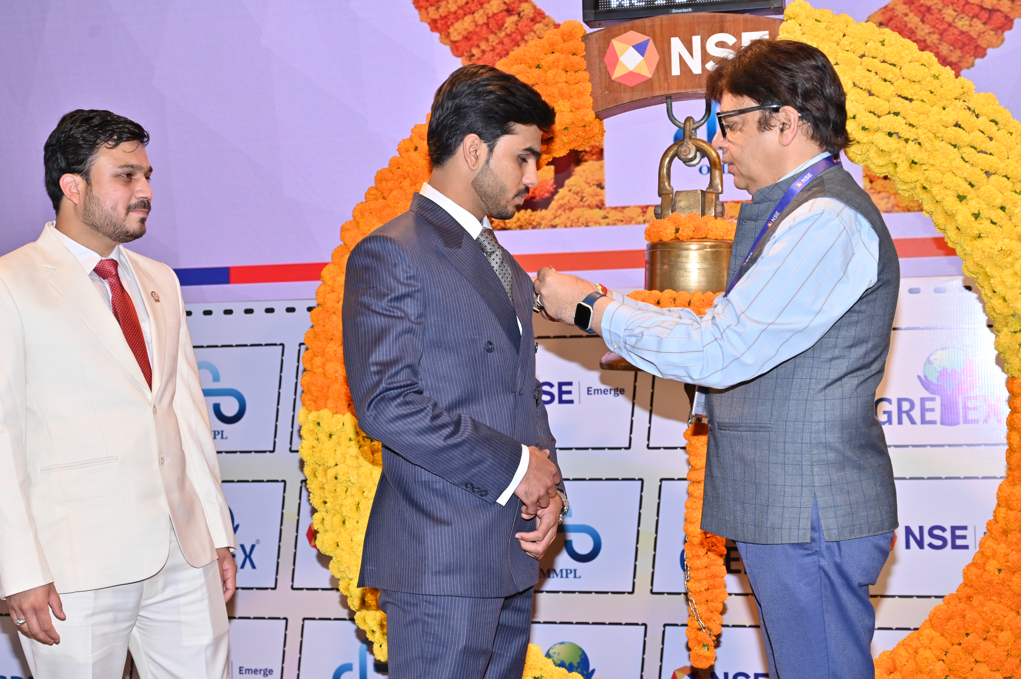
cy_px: 340
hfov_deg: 33.4
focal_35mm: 60
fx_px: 1700
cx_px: 510
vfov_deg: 22.6
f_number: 5.6
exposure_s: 1/160
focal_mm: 60
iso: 400
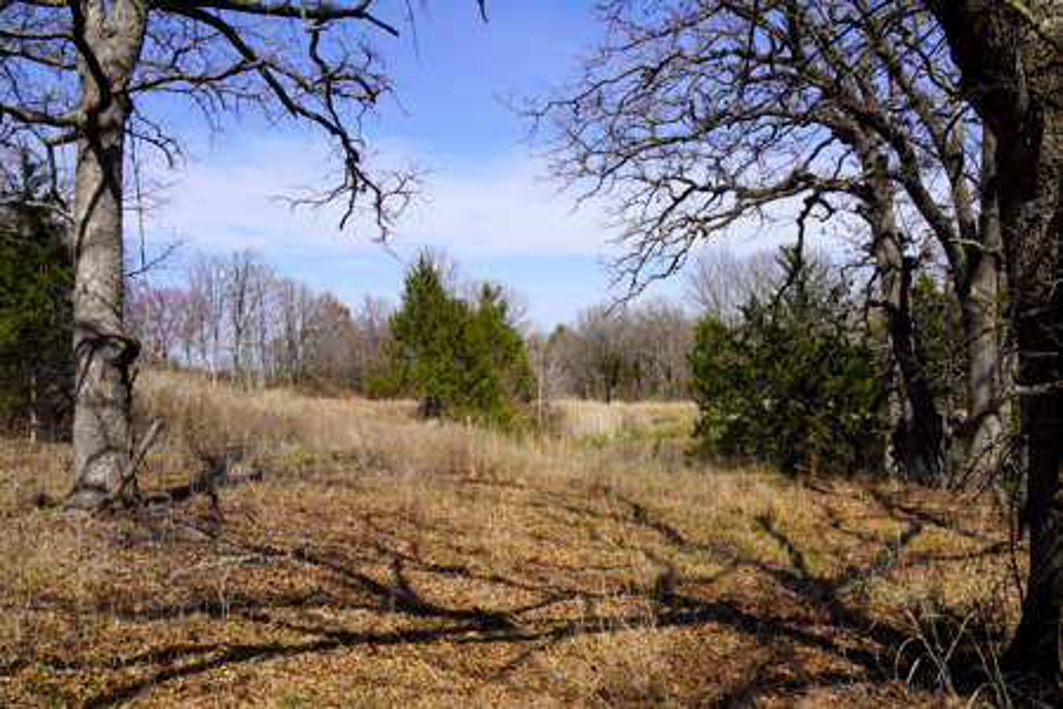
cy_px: 354
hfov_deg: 59.5
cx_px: 532
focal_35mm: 32
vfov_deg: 41.7
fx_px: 930
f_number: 10
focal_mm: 21
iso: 100
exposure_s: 1/200
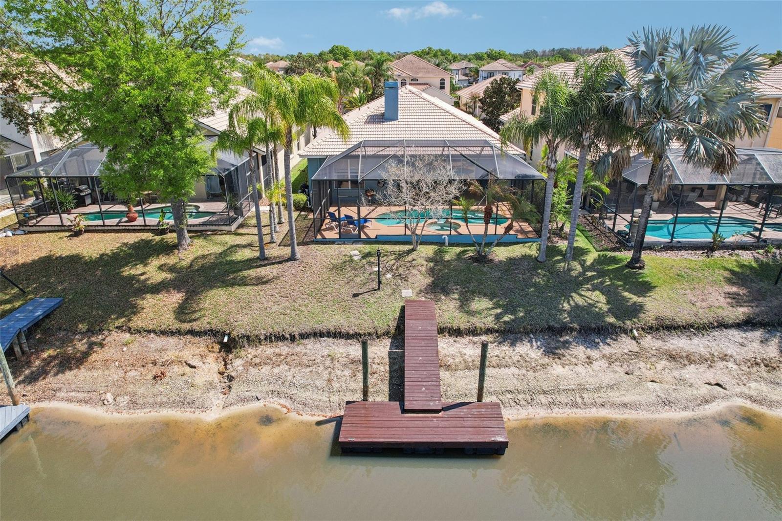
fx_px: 478
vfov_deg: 57.2
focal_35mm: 22
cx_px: 391
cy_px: 260
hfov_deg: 78.6
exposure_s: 1/2000
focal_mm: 8.4
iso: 160
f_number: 2.8
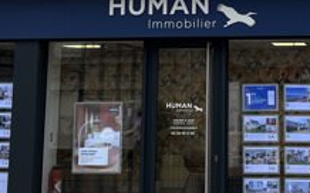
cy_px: -79
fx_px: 853
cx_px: 235
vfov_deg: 12.4
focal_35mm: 101
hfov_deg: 20.4
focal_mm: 5.1
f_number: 1.6
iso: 50
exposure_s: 1/727
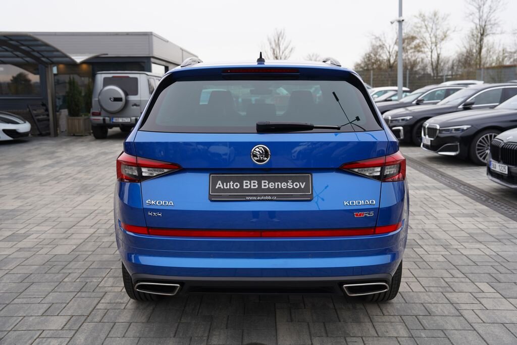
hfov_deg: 53.1
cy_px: 172
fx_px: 517
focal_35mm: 36
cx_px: 258
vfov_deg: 36.9
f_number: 4
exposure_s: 1/80
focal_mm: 36
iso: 100
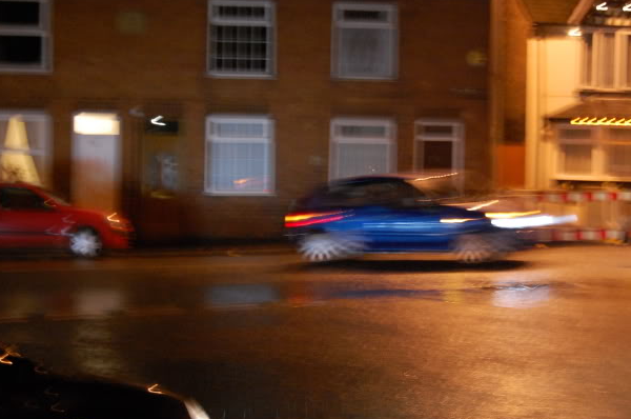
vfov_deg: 16.2
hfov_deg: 24.1
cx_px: 414
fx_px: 1470
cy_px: 208
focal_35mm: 84
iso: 1600
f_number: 5.3
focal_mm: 42
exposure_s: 1/4
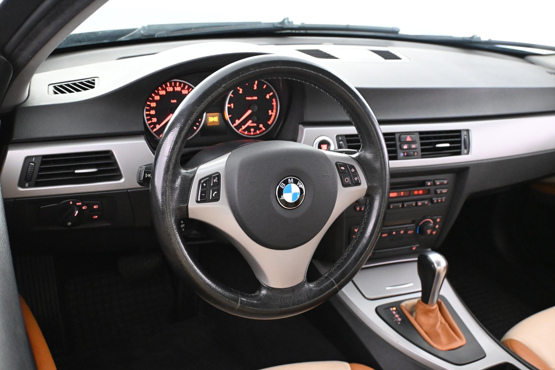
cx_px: 278
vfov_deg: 36.2
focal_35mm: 37
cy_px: 185
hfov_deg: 52.2
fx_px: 567
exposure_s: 1/40
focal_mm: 24.5
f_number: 4.2
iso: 7200
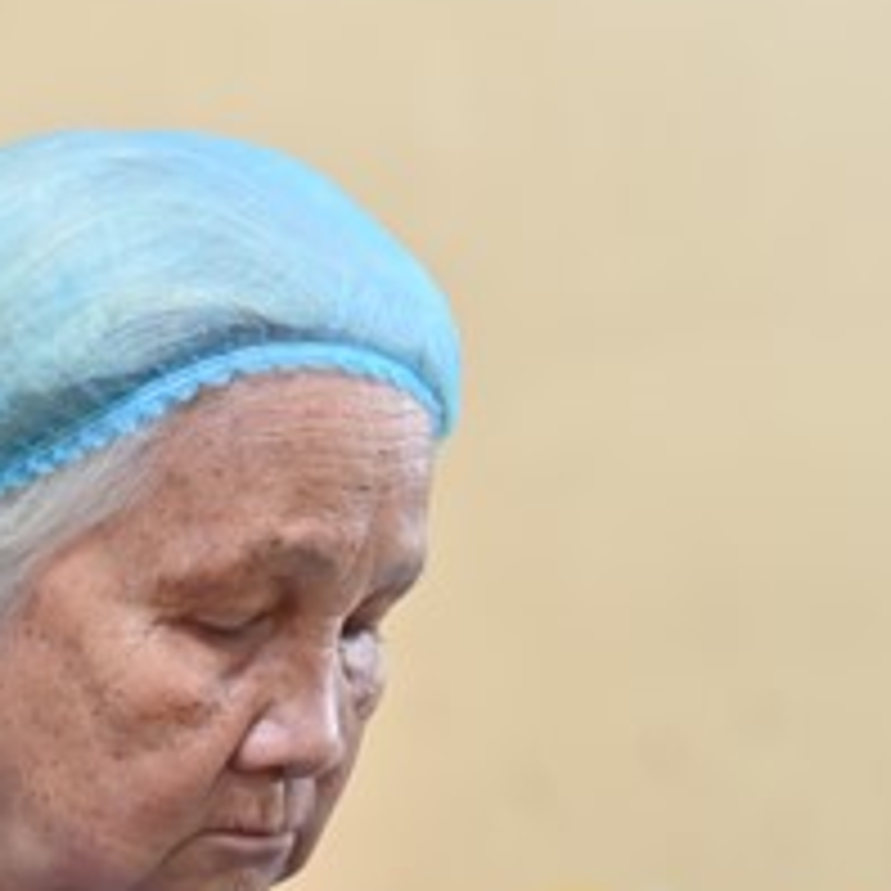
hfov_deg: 7.4
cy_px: 1179
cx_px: 236
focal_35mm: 237
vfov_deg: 7.3
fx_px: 6902
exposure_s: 1/80
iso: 250
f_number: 2.5
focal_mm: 85
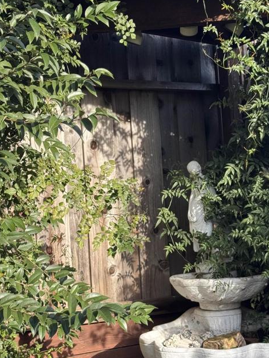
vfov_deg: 24.7
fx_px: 818
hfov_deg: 18.6
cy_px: 196
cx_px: 191
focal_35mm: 79
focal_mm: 6.76
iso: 64
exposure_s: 1/448
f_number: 1.78
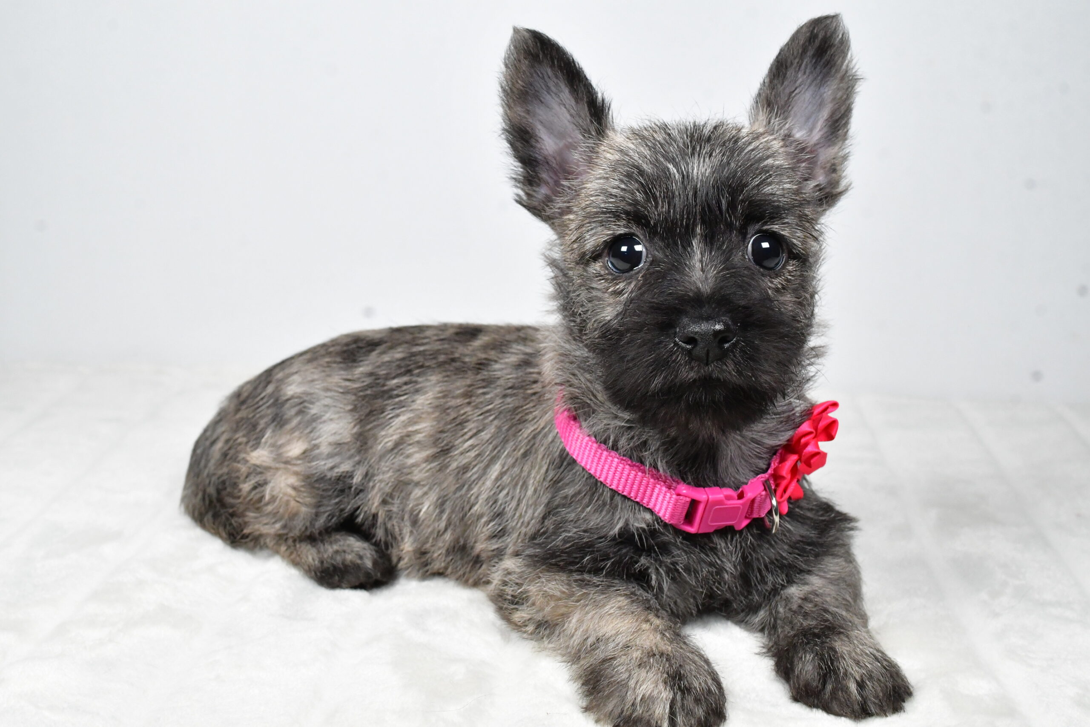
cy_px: 364
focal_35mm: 42
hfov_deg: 46.4
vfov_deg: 31.9
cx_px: 545
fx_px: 1272
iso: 4000
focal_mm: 28
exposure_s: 1/500
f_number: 11
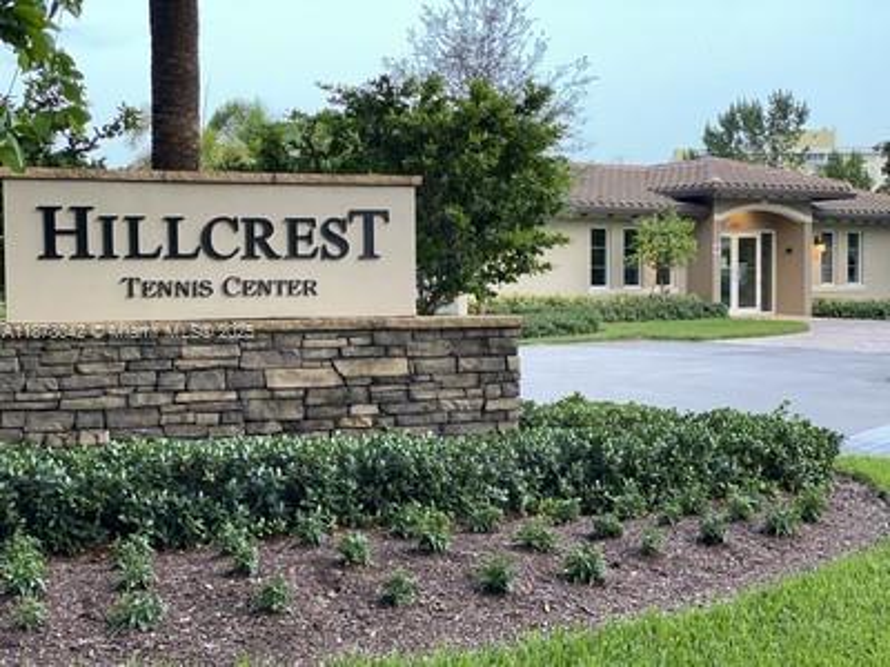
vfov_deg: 28.0
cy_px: 334
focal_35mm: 52
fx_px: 1337
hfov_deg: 36.8
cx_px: 445
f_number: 2
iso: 250
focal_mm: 6
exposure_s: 1/122
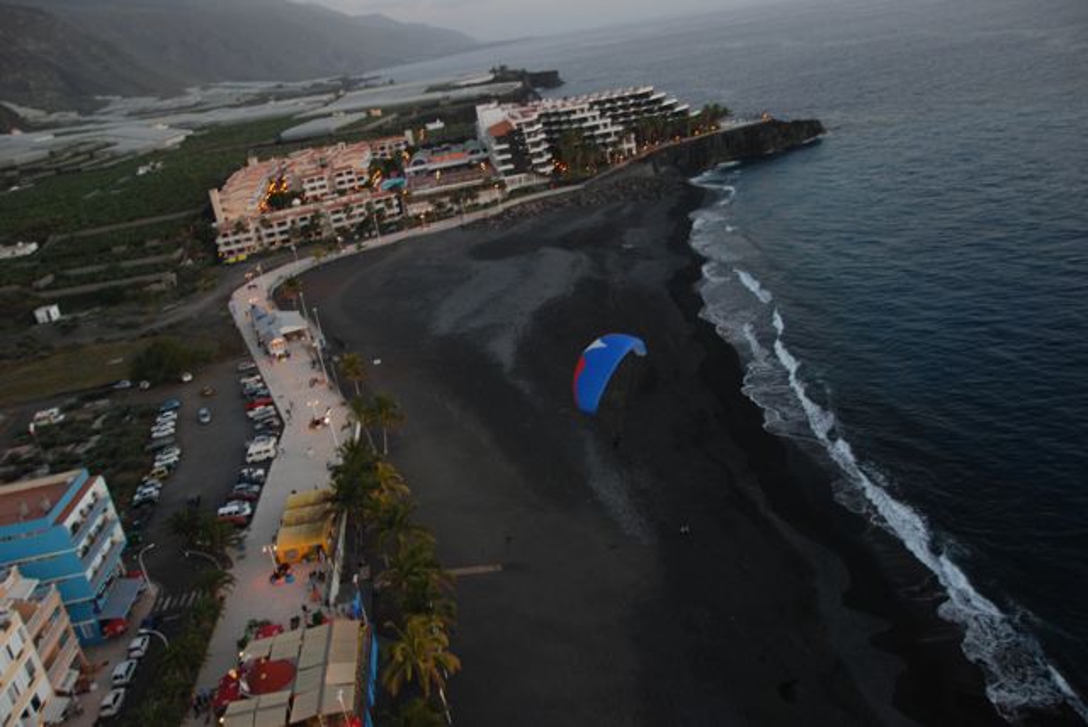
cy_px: 364
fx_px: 907
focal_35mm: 30
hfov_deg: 61.9
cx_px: 544
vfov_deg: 43.7
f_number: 3.8
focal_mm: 20
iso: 320
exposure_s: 1/60
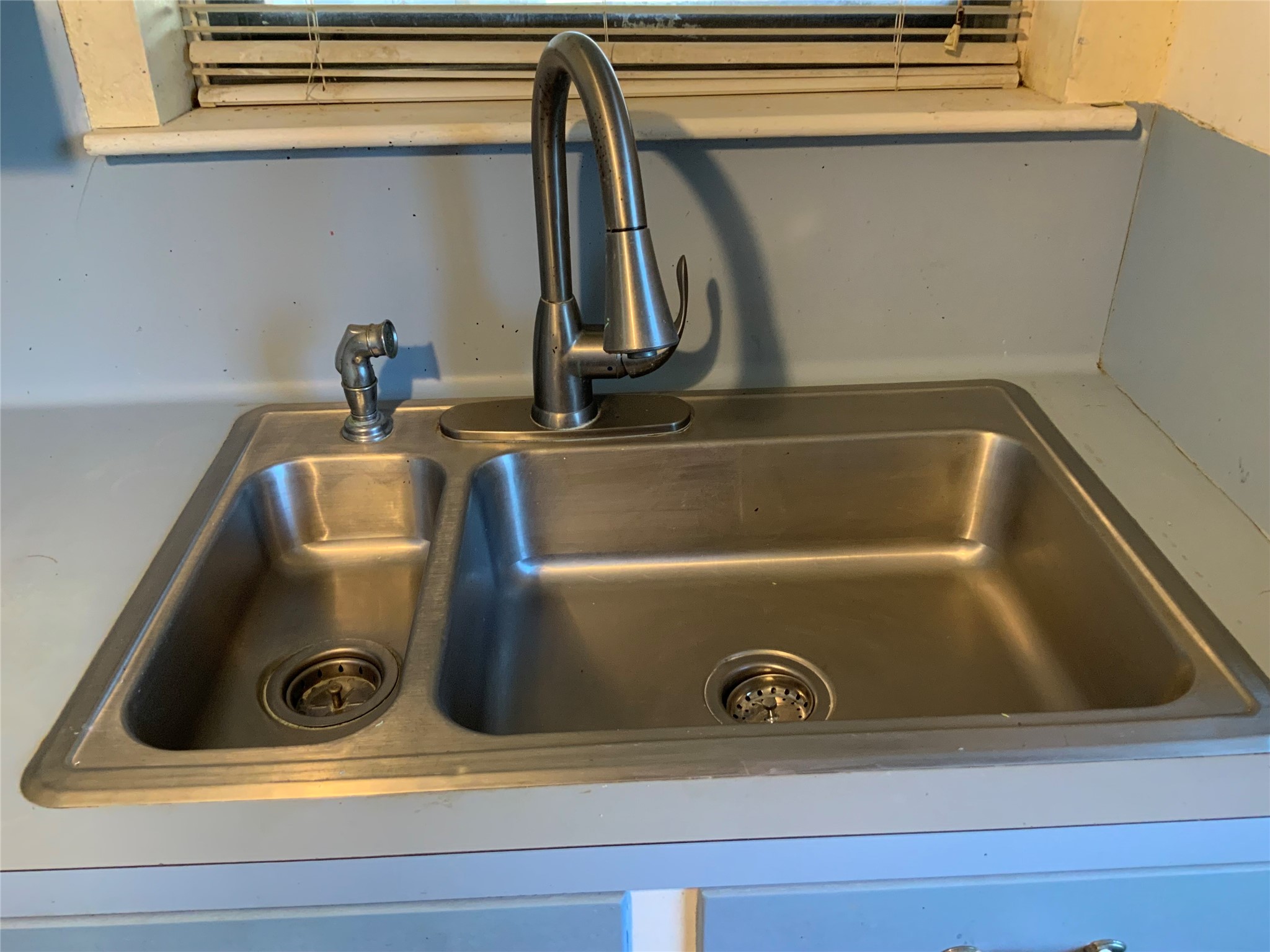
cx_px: 635
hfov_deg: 61.7
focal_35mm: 29
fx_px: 1064
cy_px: 476
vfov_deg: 48.2
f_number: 1.8
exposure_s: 1/60
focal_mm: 3
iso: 160
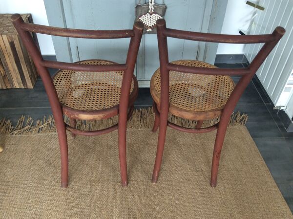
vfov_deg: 44.0
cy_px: 110
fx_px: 270
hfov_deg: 56.9
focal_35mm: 32
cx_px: 146
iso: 40
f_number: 2.4
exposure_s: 1/25
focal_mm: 3.3
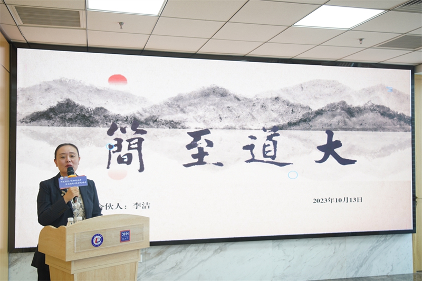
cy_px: 140
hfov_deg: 53.1
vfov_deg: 36.9
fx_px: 422
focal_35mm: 36
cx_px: 211
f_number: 4
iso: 200
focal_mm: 36
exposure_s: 1/40
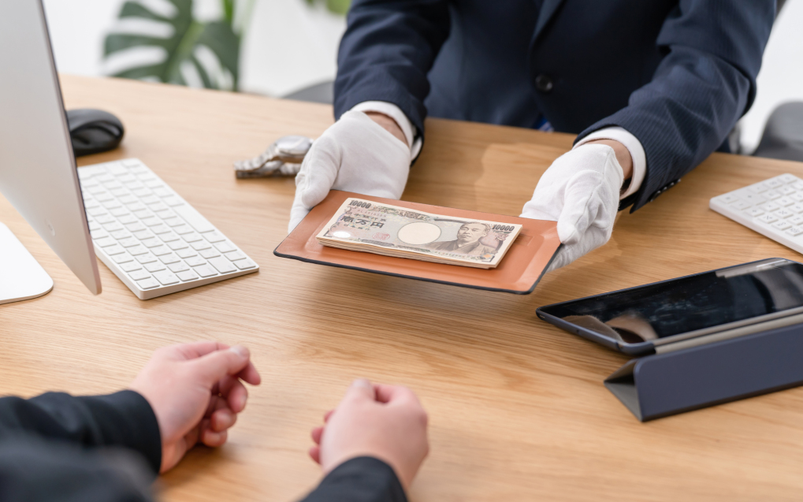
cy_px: 266
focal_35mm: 90
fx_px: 1970
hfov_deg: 23.0
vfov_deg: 14.5
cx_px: 402
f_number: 3.5
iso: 200
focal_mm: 88
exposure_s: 1/200
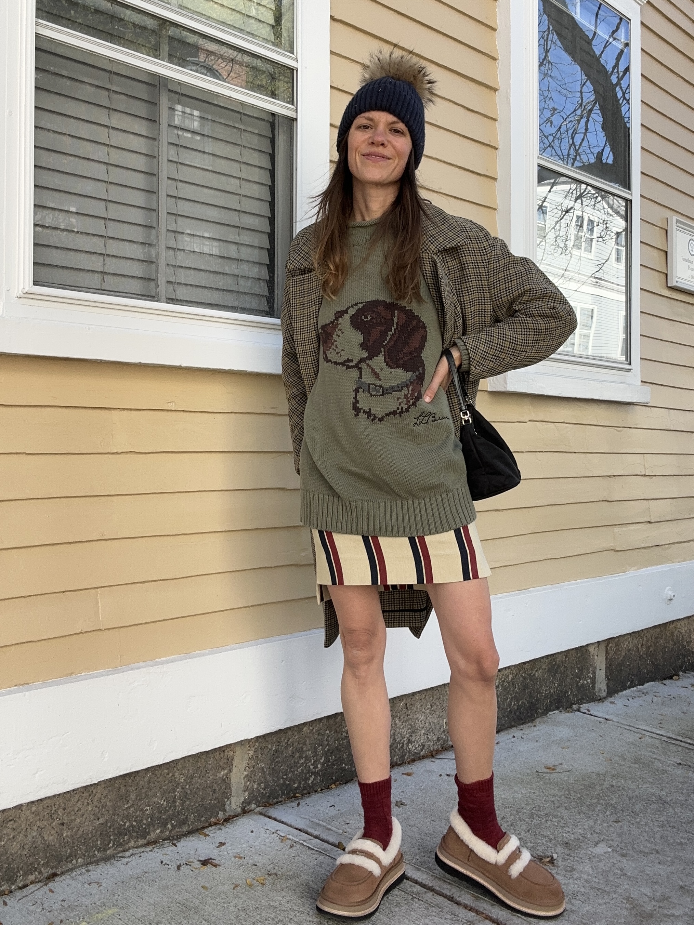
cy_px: 462
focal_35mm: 30
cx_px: 347
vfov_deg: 60.0
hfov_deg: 46.8
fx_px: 802
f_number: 1.9
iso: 25
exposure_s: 1/226
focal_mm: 2.69
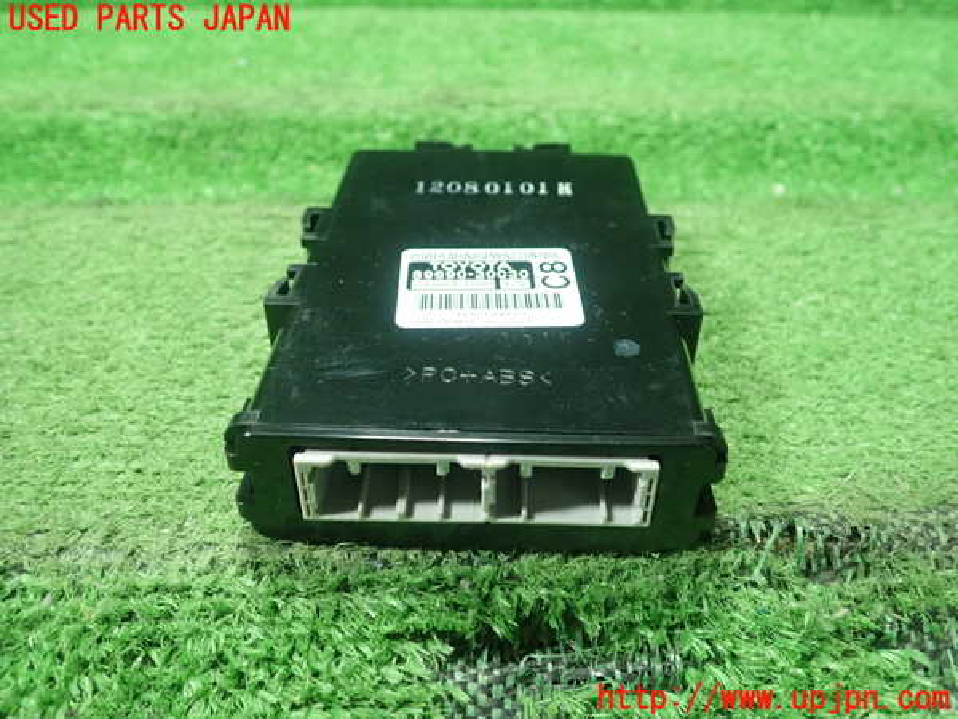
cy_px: 360
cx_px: 479
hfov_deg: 60.0
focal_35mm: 30
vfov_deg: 46.8
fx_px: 830
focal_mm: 5.5
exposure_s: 1/125
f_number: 2.3
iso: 800
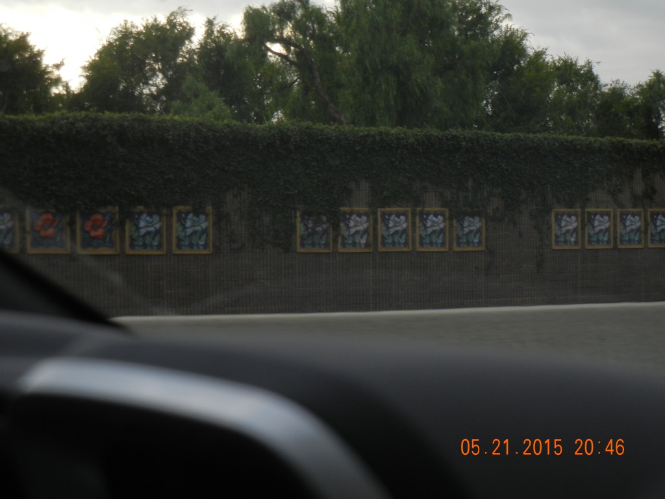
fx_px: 1959
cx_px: 332
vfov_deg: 14.5
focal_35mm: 102
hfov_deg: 19.3
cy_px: 250
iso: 160
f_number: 4.5
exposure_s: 1/167
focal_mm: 18.3
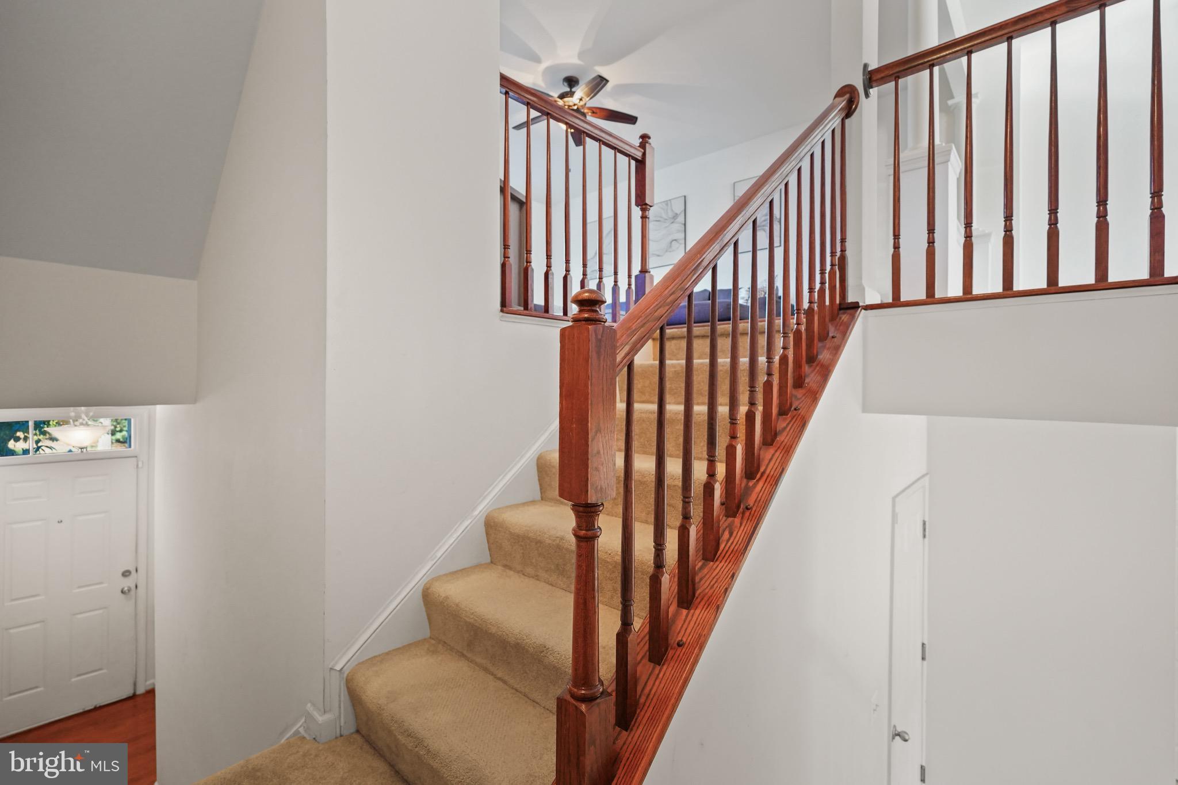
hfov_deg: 96.7
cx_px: 589
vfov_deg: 73.7
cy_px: 392
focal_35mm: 16
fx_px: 523
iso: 2500
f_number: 4
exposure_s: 1/30
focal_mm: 16
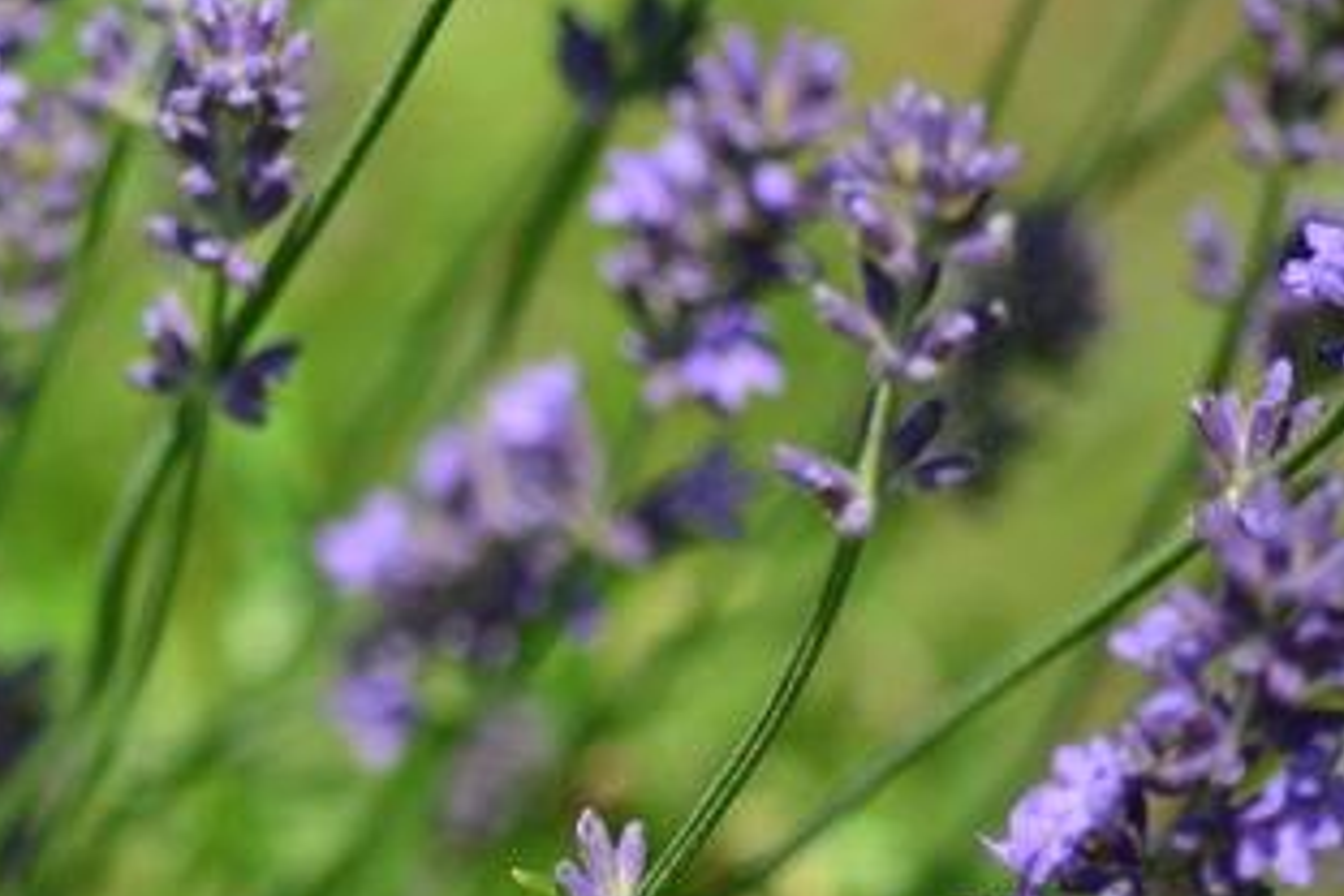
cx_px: 39
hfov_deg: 2.7
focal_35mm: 769
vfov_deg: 1.8
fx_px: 28707
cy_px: 306
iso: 100
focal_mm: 200
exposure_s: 1/250
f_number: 5.6
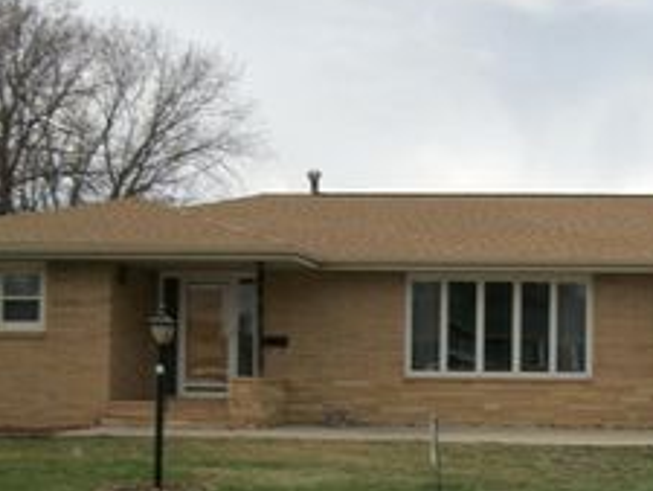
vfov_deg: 20.6
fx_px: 1340
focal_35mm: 71
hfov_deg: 26.8
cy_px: 365
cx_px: 537
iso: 80
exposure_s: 1/80
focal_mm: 5.7
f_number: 8.8
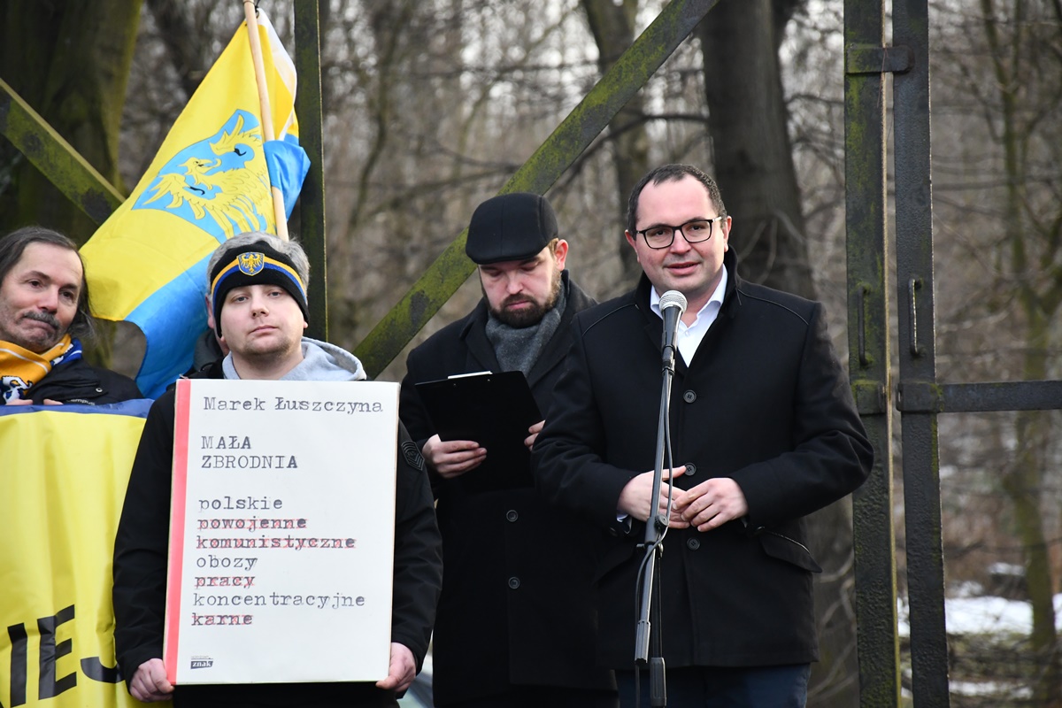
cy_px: 354
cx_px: 531
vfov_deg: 6.5
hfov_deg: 9.8
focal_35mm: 210
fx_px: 6195
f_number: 5.6
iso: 1800
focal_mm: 140
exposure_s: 1/500
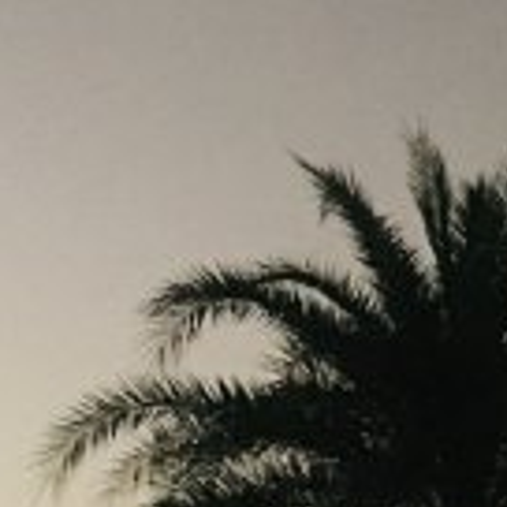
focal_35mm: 115
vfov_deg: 14.4
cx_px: 354
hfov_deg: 15.1
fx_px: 1906
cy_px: -203
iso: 400
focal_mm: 4.15
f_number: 2.2
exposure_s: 1/4
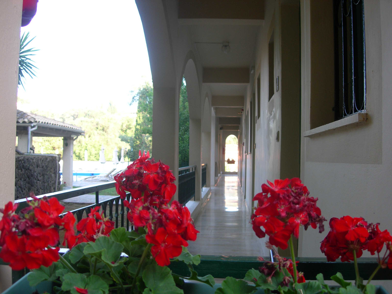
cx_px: 196
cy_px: 147
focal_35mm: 38
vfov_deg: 37.7
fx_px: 430
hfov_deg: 49.0
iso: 50
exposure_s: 1/69
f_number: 2.8
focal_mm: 7.8
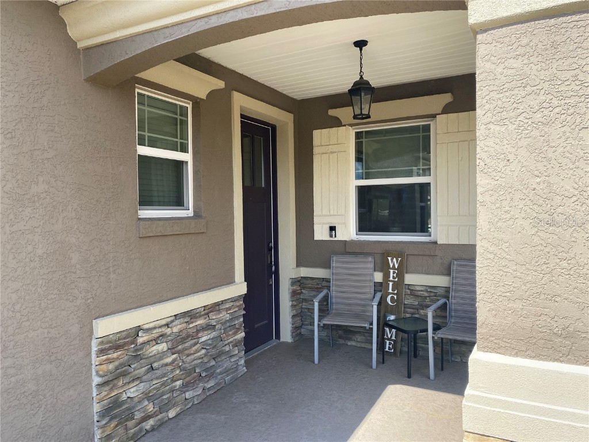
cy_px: 221
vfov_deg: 53.1
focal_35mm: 26
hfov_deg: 67.3
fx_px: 442
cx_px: 294
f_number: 1.8
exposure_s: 1/1072
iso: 32
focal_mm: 4.25
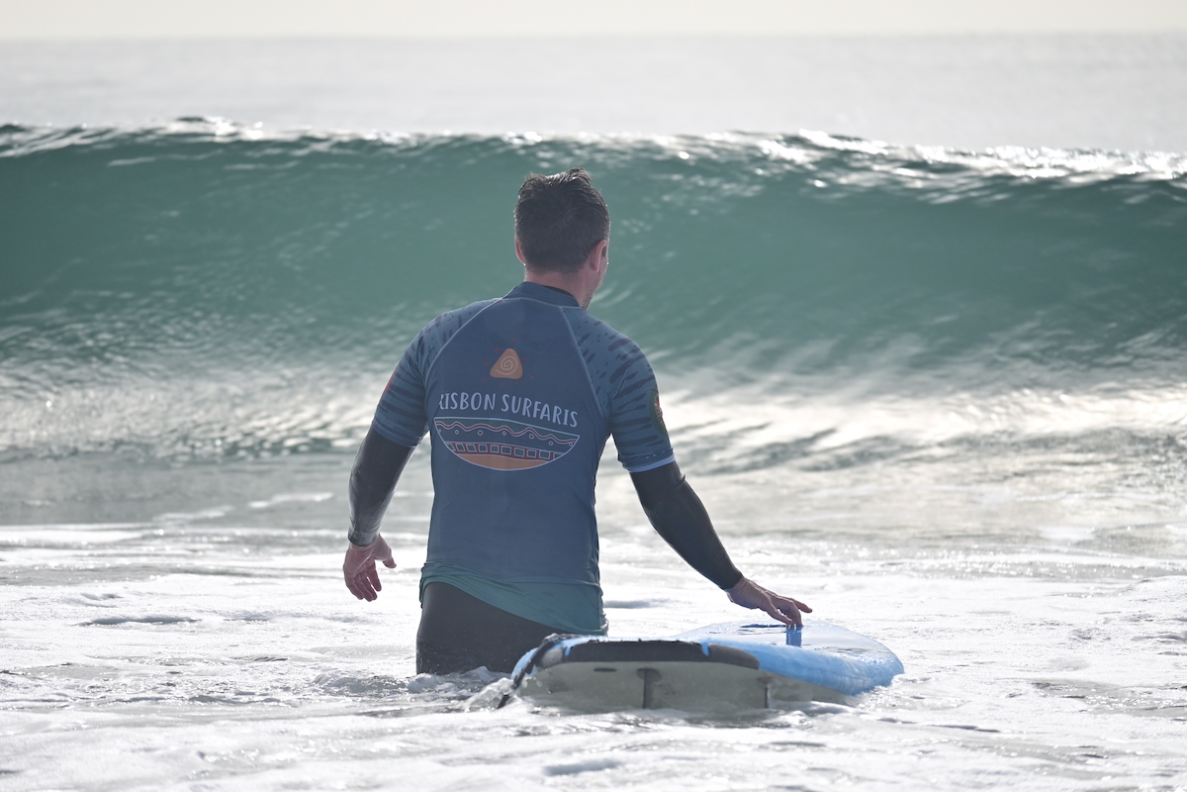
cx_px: 594
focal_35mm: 292
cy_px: 396
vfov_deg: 4.7
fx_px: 9627
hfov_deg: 7.1
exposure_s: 1/1000
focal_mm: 195
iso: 100
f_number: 5.6
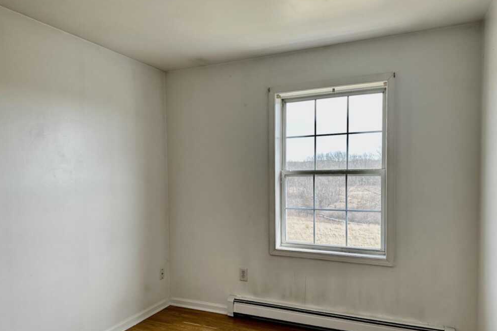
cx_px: 241
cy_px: 187
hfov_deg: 69.4
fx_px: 359
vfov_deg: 49.4
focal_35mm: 26
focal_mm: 6.86
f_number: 1.78
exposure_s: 1/291
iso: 80
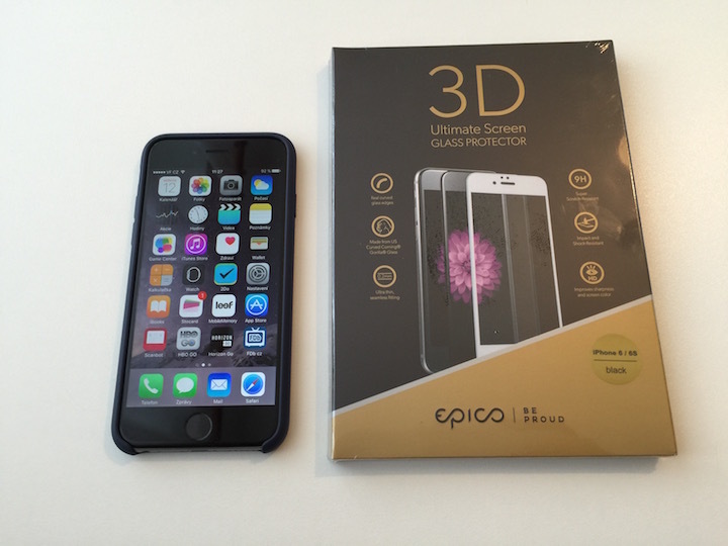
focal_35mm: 29
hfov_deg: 61.7
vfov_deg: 48.2
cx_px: 364
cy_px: 273
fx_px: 610
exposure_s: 1/17
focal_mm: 4.15
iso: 40
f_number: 2.2
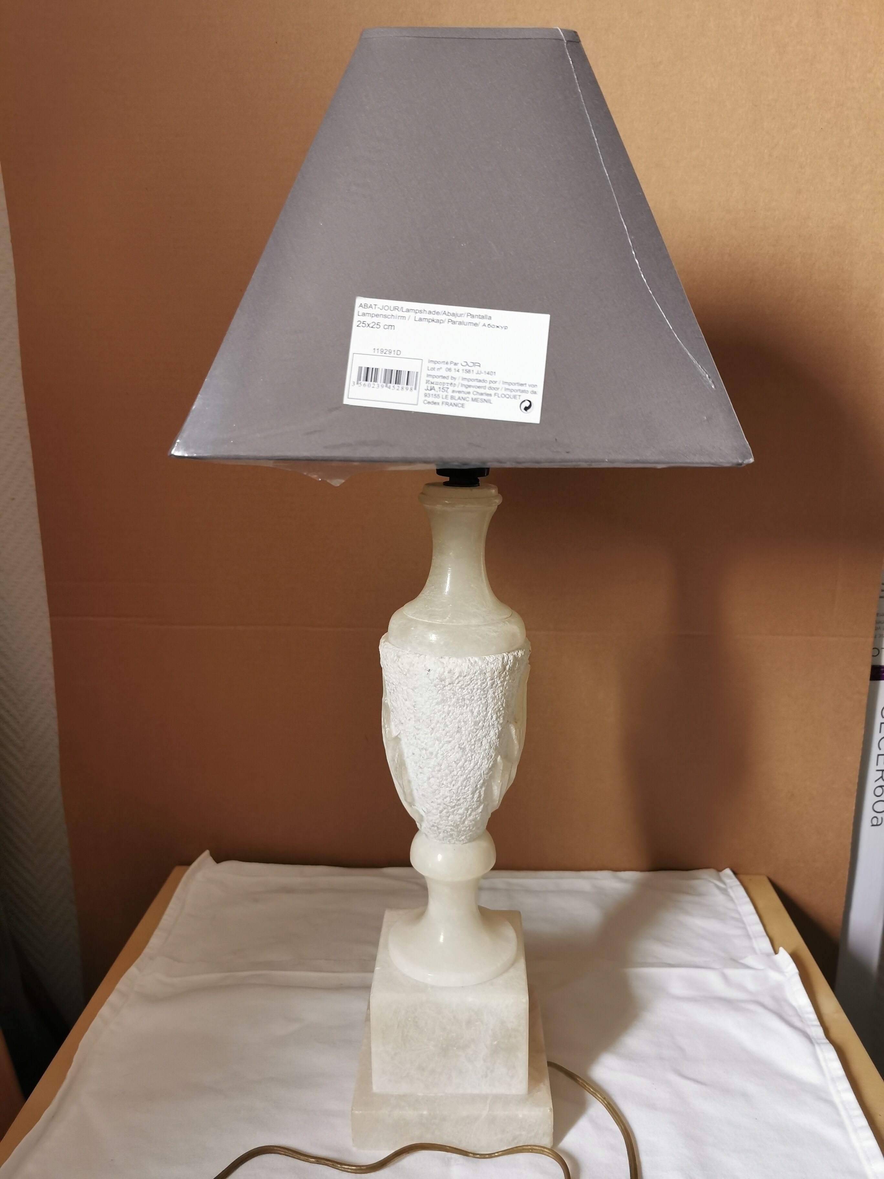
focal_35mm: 27
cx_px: 442
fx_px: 919
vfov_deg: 65.3
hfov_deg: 51.4
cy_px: 590
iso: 250
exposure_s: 1/50
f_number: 1.6
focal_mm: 5.56
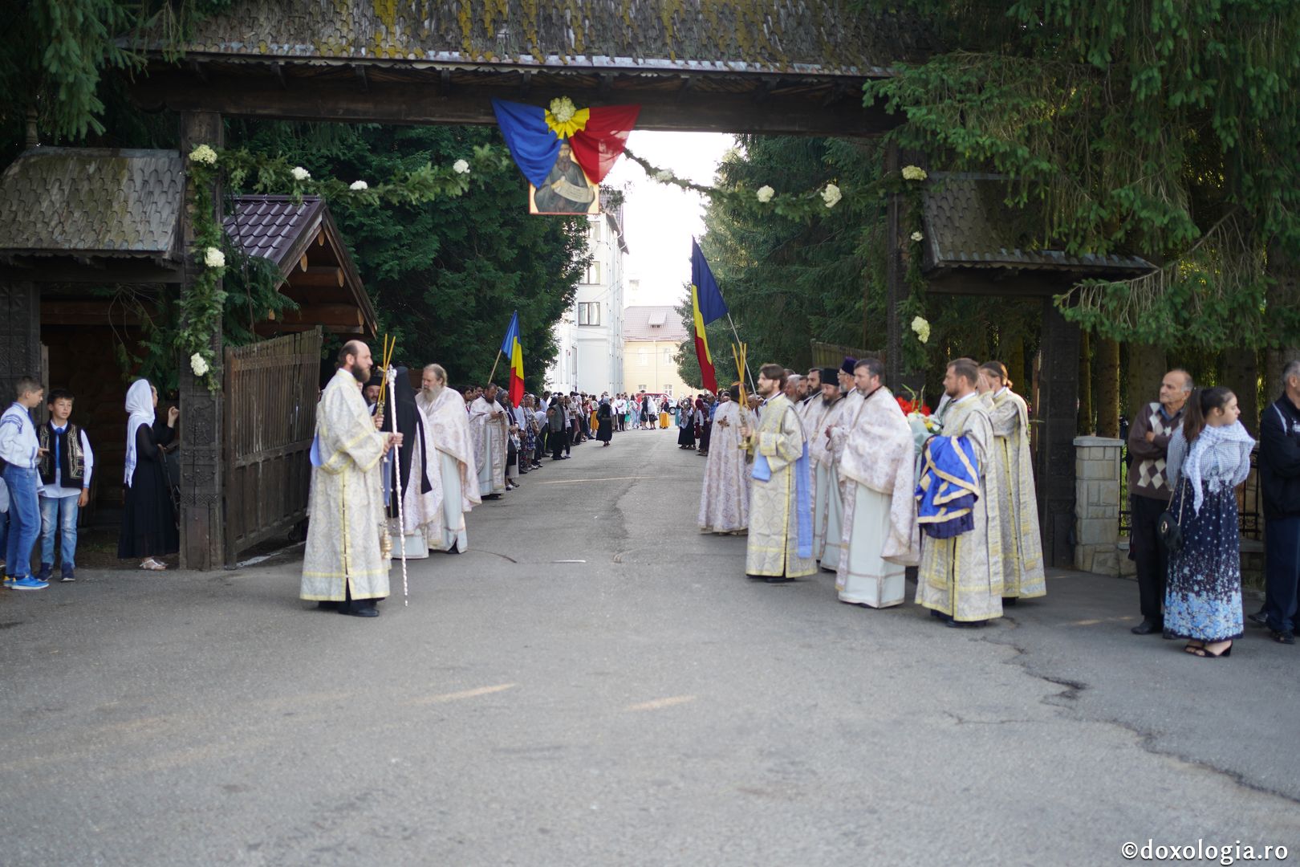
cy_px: 434
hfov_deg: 54.4
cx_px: 650
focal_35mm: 35
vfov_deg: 37.9
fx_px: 1264
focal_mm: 35
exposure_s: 1/320
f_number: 2
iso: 160
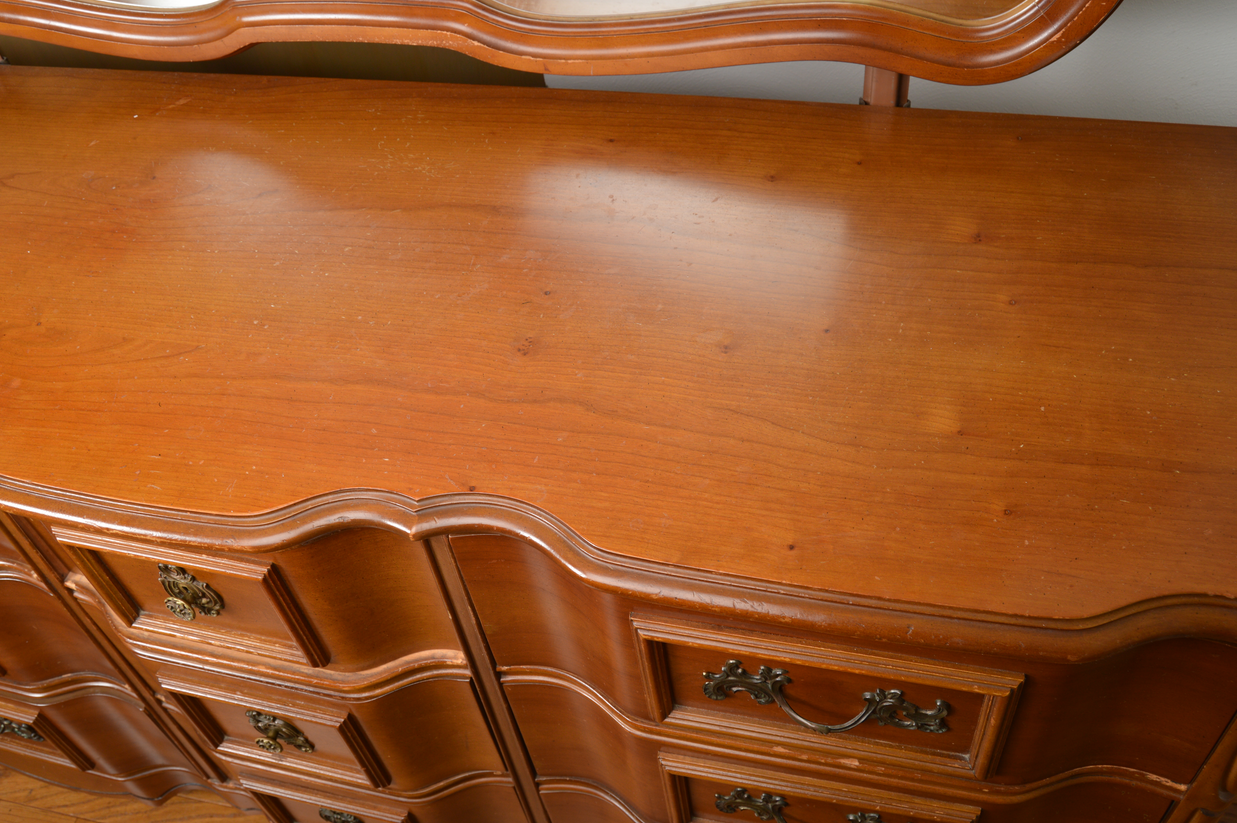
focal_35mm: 32
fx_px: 1099
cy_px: 412
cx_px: 585
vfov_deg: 41.0
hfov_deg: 58.7
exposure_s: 1/160
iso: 100
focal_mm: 20
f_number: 5.6
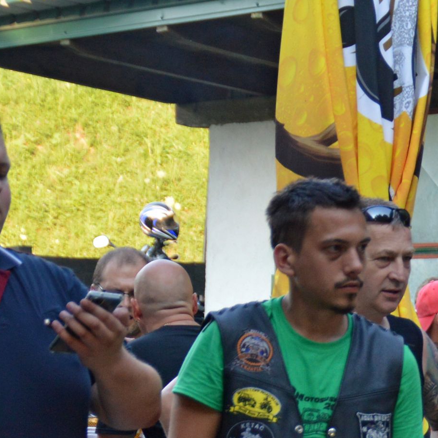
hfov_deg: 8.1
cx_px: 581
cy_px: 511
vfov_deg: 8.1
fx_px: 3049
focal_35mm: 213
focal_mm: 38
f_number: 2.8
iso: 400
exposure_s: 1/640
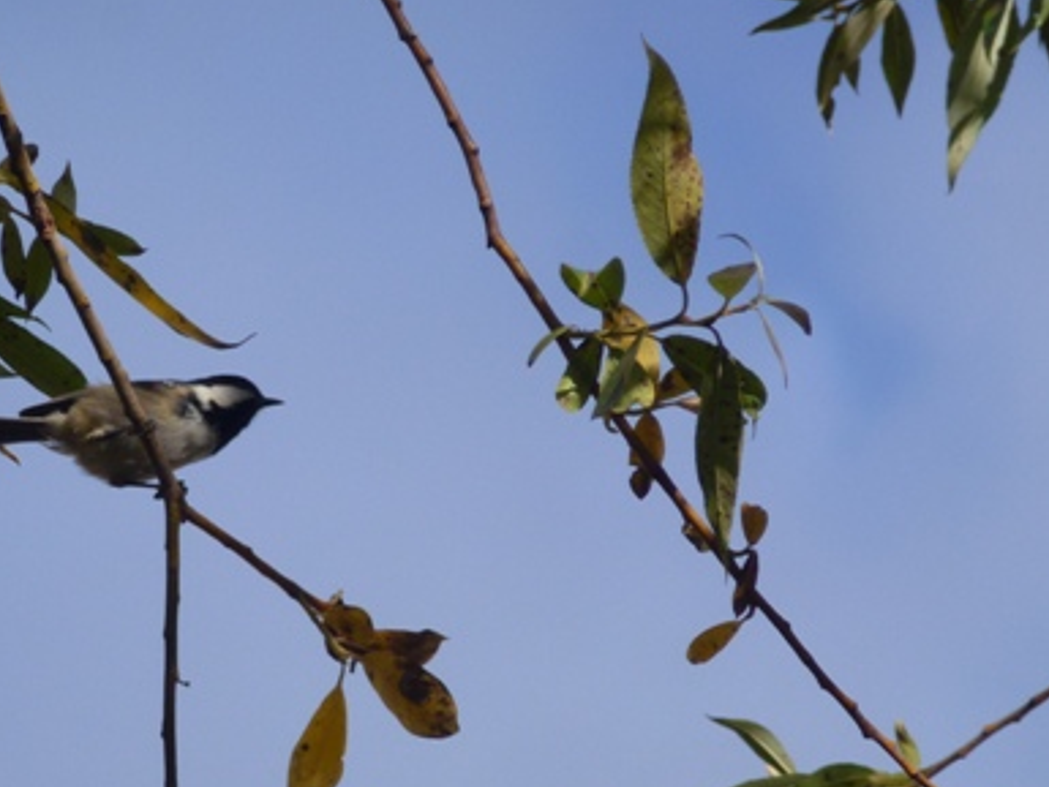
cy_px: 490
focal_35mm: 638
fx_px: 19340
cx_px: 251
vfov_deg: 2.3
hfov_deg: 3.1
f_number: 5.9
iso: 100
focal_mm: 68.8
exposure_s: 1/320
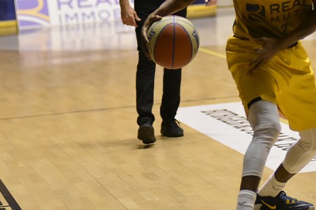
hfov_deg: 8.1
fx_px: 2219
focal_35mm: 253
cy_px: 17
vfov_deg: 5.4
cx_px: 262
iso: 3200
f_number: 2.8
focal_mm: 100
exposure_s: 1/1000
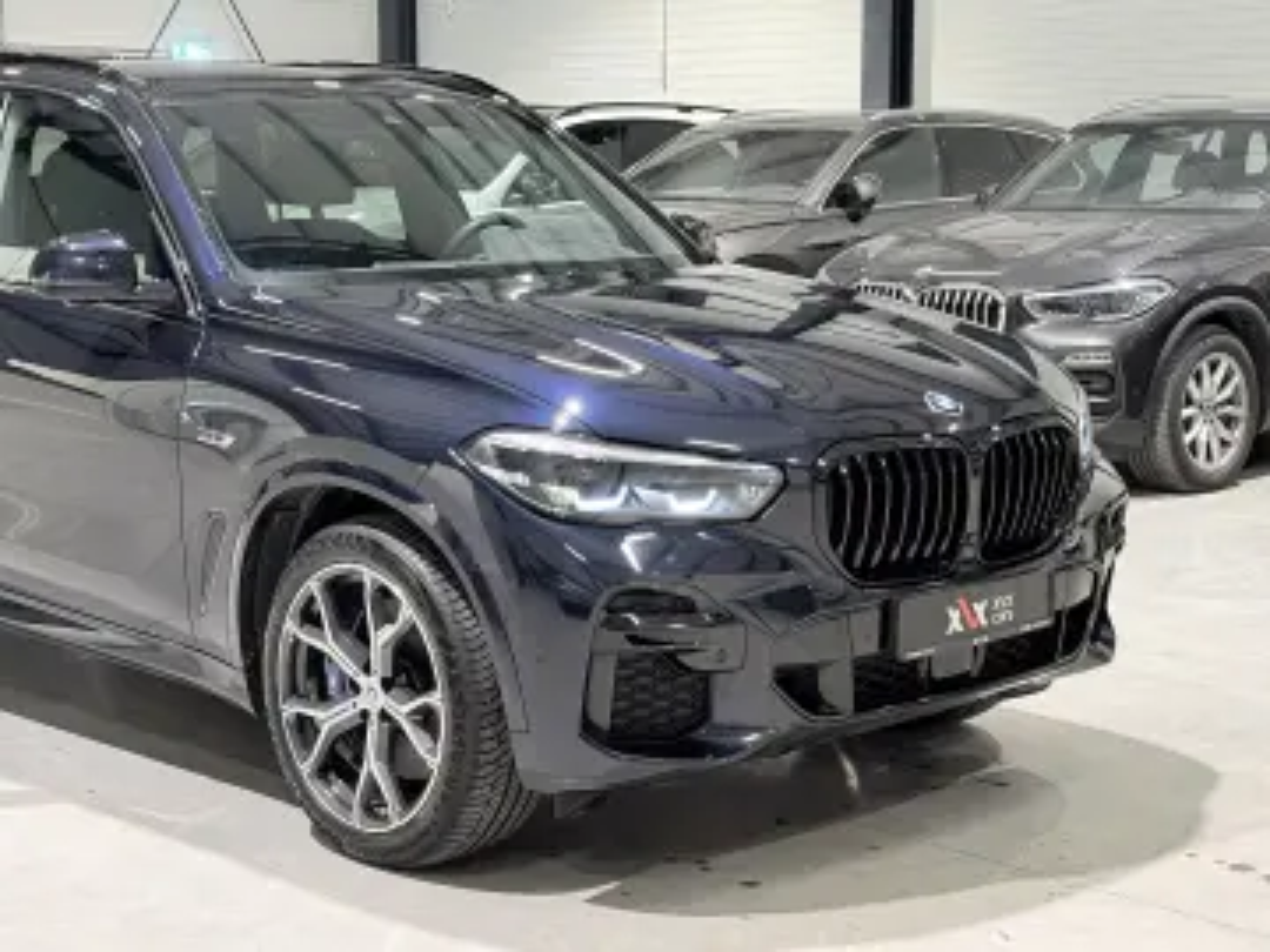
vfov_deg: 30.3
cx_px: 635
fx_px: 1761
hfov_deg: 39.7
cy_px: 476
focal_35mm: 48
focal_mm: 6.76
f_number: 1.78
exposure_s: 1/49
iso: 200
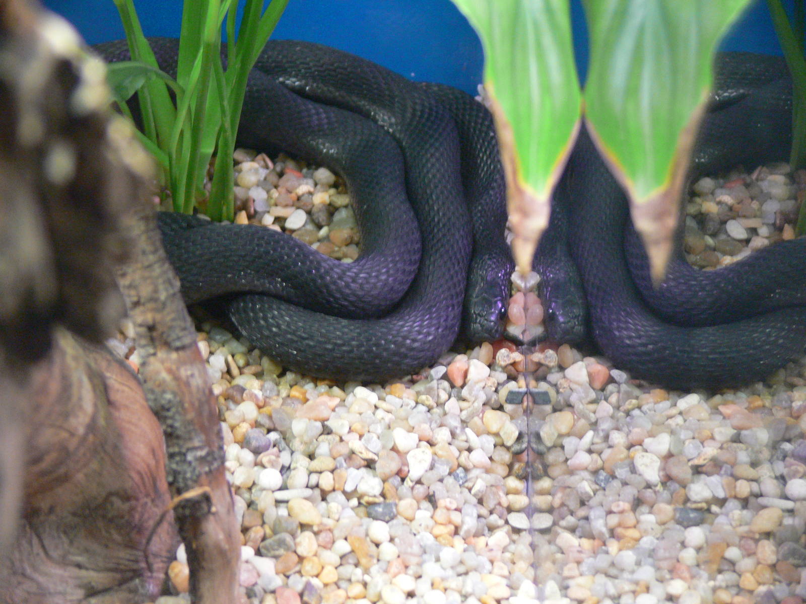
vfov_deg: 14.8
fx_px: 2328
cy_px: 302
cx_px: 403
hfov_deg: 19.6
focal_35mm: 100
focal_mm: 21.1
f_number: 3.2
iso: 200
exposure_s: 1/4
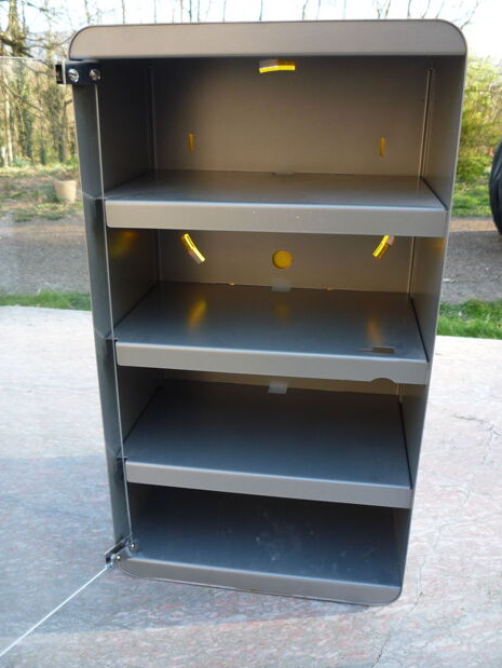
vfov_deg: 58.3
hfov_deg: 45.5
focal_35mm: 31
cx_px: 252
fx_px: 599
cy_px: 327
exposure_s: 1/80
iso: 100
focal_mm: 5.2
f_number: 3.3
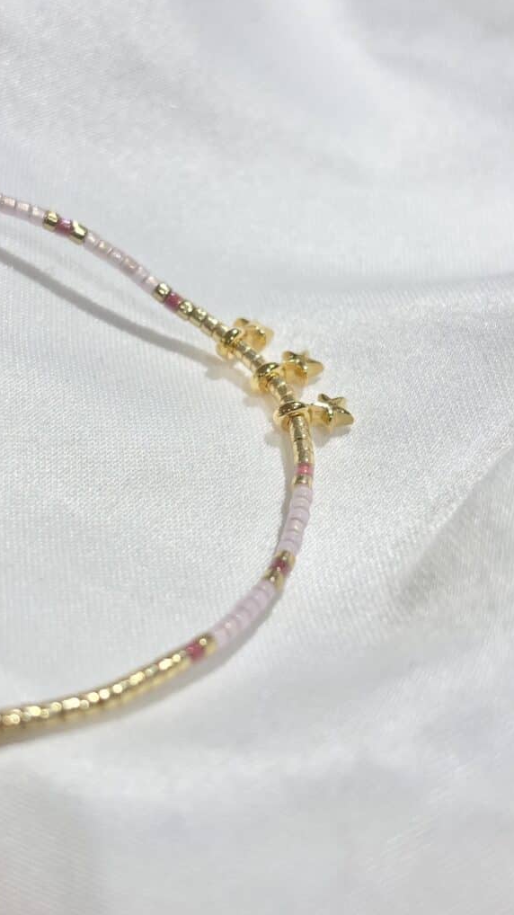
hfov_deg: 21.0
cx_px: 193
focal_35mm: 57
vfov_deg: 36.6
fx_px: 1382
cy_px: 456
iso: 32
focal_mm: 5.96
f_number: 1.6
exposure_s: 1/262
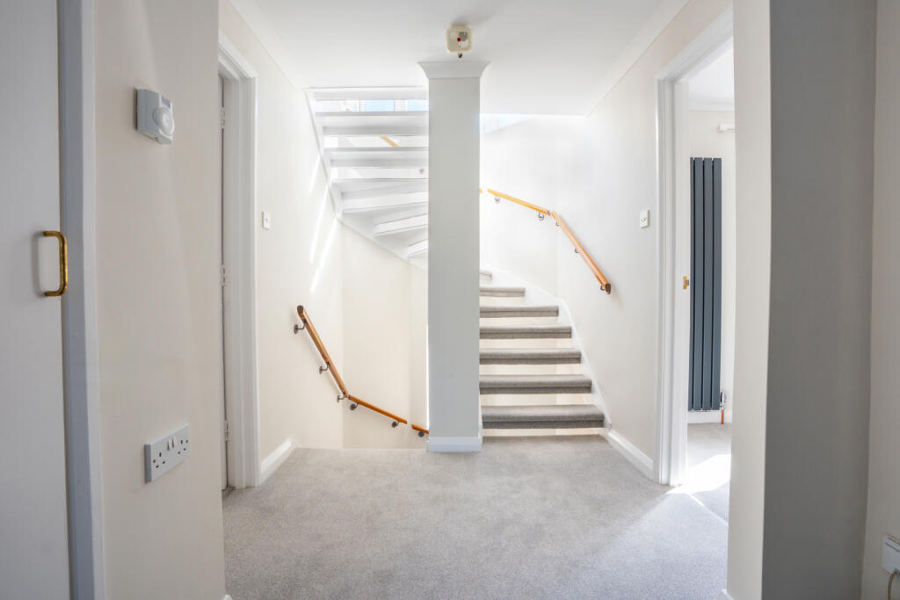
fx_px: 400
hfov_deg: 96.7
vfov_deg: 73.8
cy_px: 300
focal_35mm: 16
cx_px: 450
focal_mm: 16
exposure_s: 1/40
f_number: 11
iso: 200
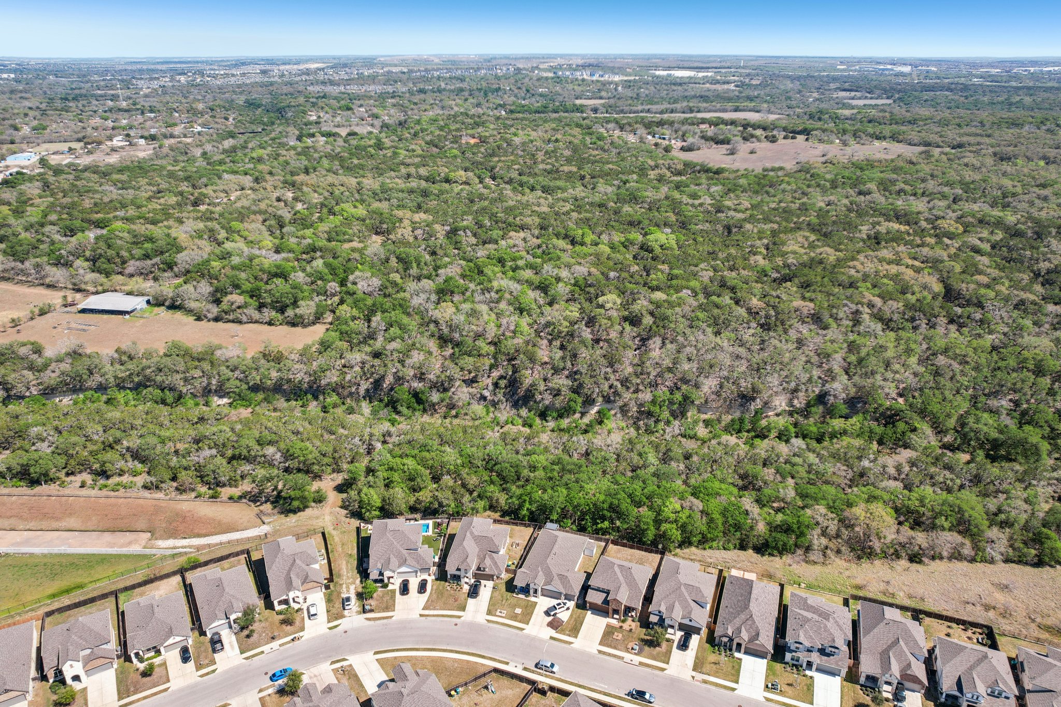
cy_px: 354
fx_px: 648
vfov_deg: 57.2
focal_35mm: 22
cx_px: 530
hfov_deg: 78.6
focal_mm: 8.4
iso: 100
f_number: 2.8
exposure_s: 1/1500
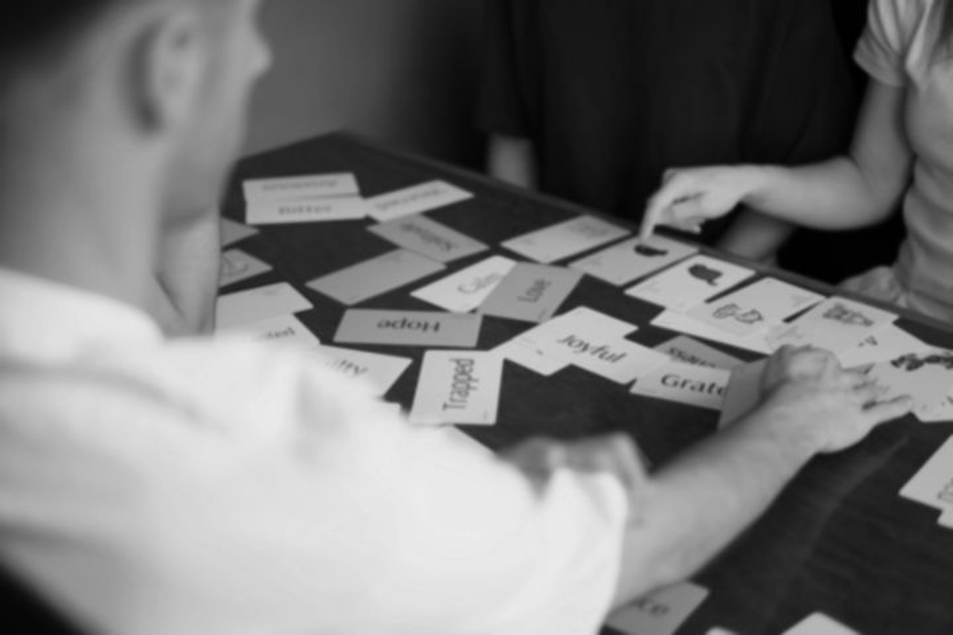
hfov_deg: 39.6
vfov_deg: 27.0
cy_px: 318
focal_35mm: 50
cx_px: 476
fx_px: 1324
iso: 400
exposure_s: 1/100
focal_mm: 50
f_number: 1.8
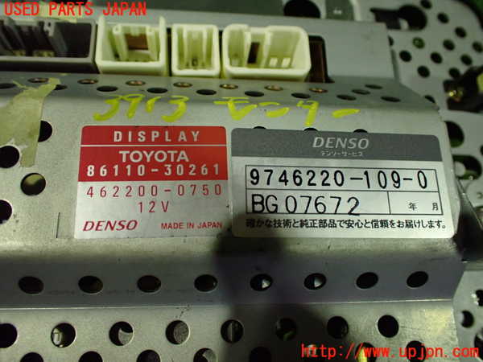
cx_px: 242
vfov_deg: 46.8
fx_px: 419
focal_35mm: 30
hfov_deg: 60.0
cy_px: 181
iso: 800
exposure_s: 1/50
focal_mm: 5.4
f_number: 2.3
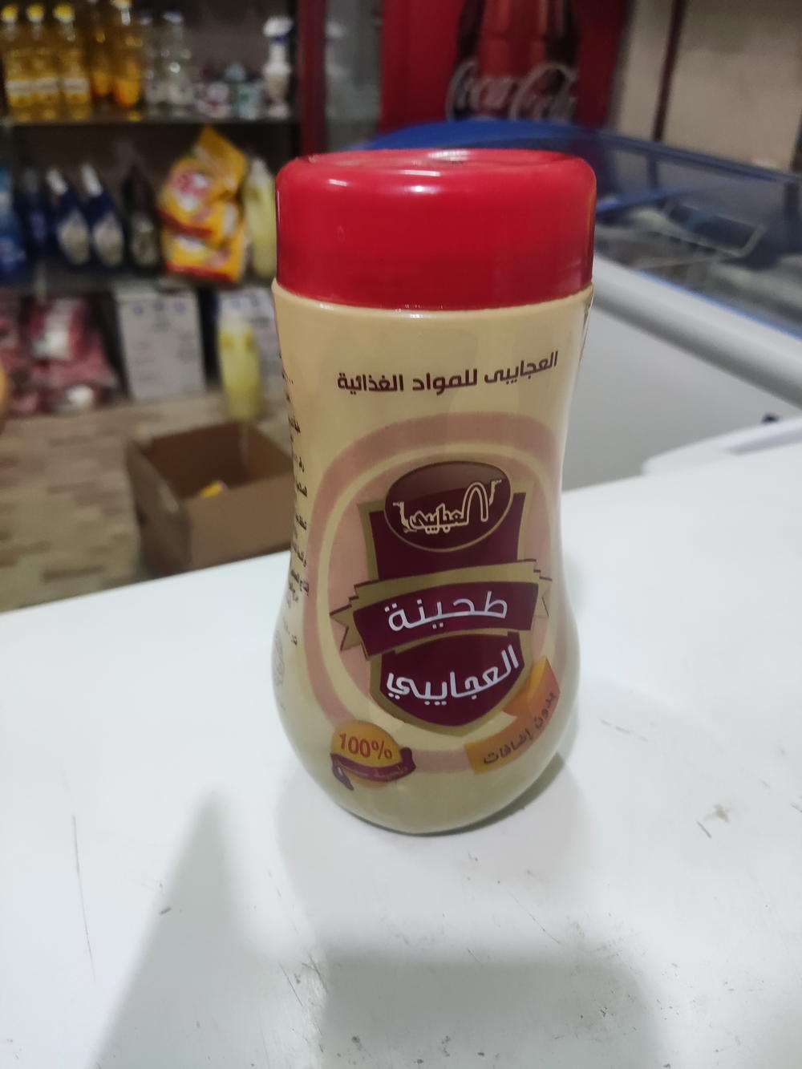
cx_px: 401
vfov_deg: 69.4
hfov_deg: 54.9
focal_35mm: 25
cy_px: 534
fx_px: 772
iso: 467
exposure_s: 1/50
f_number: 1.79
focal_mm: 4.71
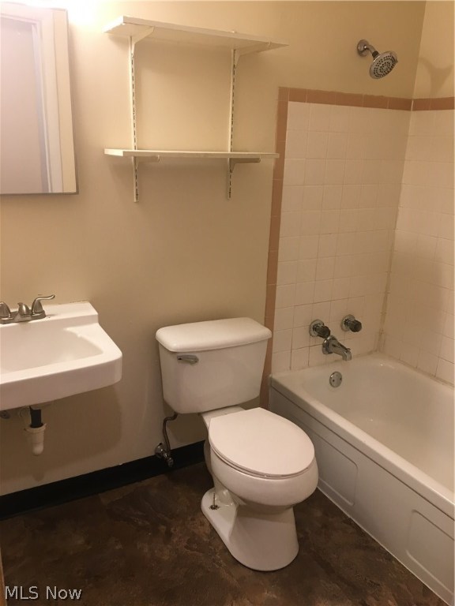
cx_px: 228
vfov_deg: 61.7
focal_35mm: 29
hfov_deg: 48.2
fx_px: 508
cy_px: 303
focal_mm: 4.15
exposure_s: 1/30
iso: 64
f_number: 2.2
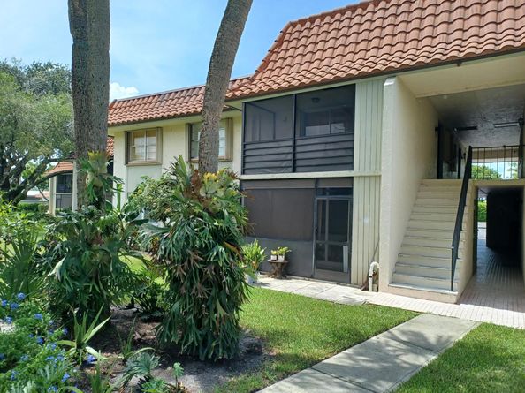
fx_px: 379
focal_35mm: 25
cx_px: 262
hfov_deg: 69.4
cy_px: 196
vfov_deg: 54.8
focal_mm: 4.6
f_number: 1.8
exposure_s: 1/307
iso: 32
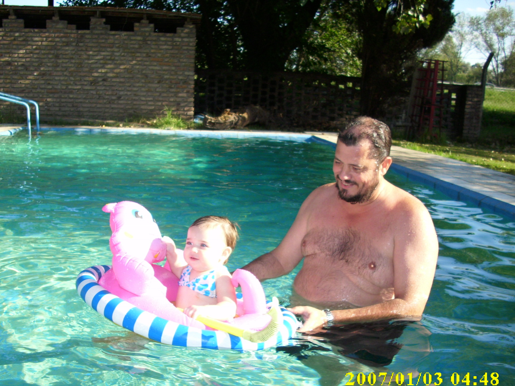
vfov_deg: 40.6
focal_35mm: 35
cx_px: 235
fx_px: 521
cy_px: 215
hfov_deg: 52.6
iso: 50
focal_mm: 6.2
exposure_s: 1/402
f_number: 2.8
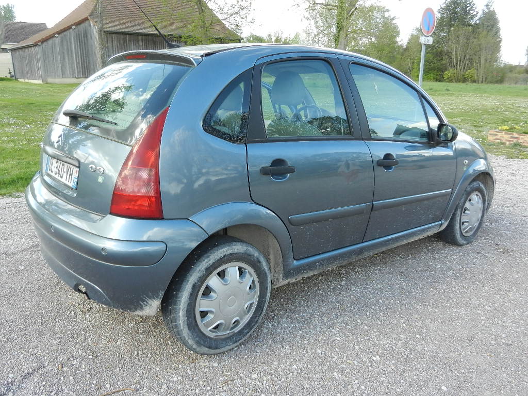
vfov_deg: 48.2
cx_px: 264
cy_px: 198
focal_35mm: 29
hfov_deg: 61.7
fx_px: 442
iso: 160
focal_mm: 5.1
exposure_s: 1/200
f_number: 3.6
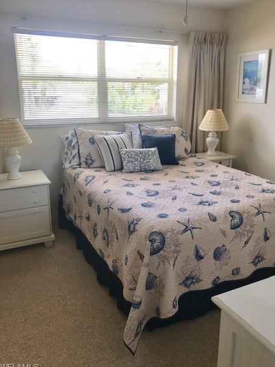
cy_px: 176
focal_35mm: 30
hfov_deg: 46.8
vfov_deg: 59.9
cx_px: 141
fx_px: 318
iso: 20
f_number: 1.8
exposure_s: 1/60
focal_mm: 3.99
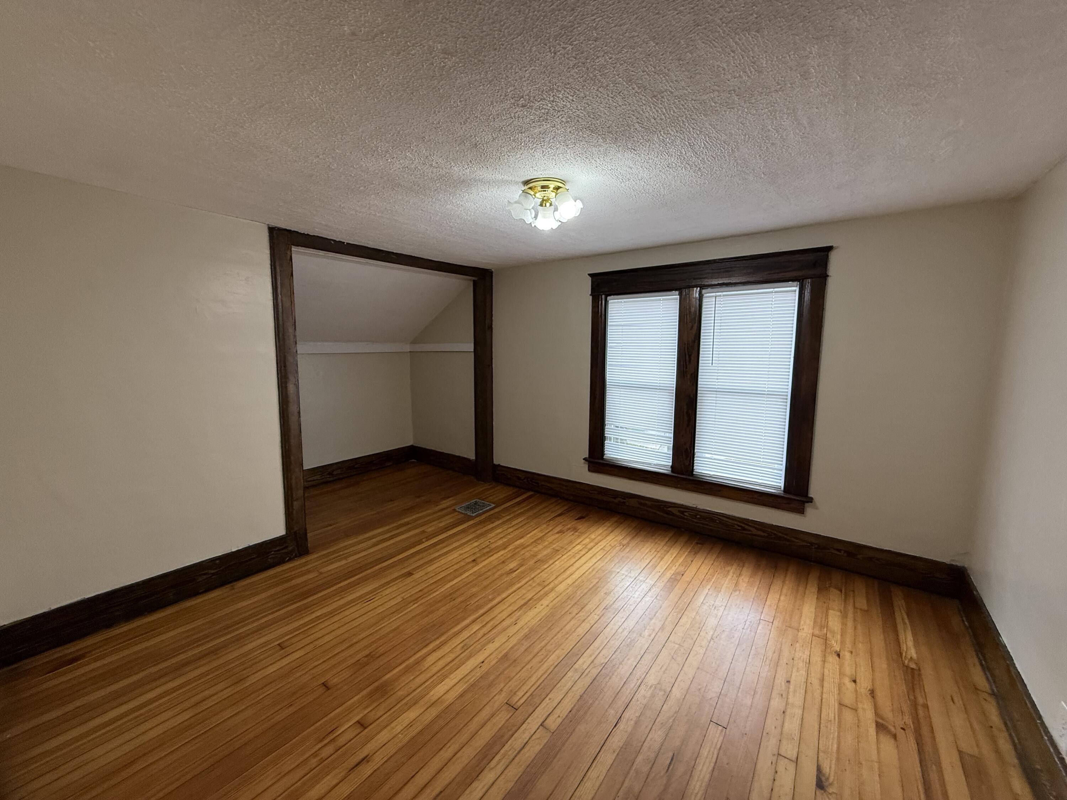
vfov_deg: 85.7
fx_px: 432
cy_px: 400
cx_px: 534
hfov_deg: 102.1
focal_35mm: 14
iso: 200
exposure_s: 1/120
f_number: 2.2
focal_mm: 2.22
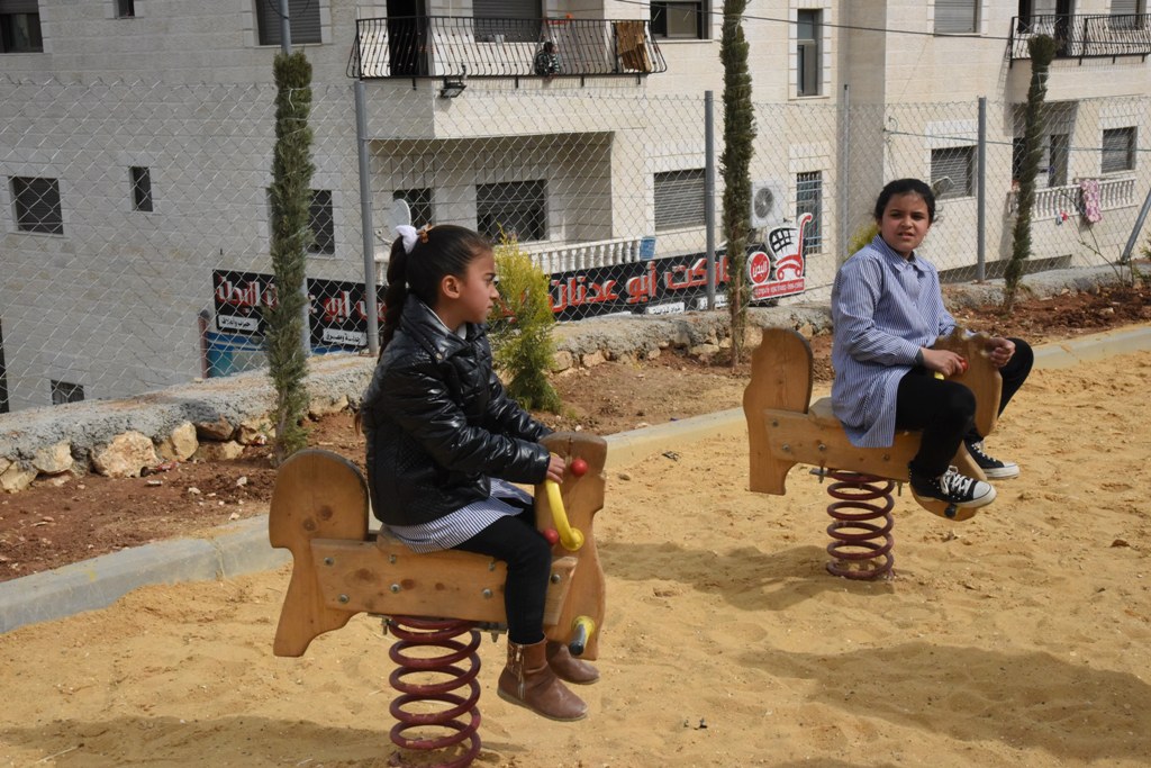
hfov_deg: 38.2
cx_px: 576
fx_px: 1663
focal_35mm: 52
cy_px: 384
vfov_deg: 26.0
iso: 5000
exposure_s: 1/2000
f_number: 22
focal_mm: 52
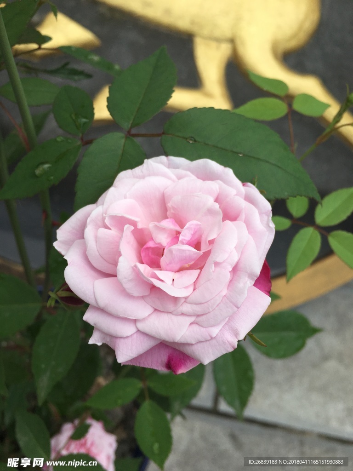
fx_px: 394
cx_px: 176
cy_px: 236
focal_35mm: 29
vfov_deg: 61.7
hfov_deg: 48.2
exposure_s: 1/1538
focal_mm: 4.15
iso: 25
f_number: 2.2
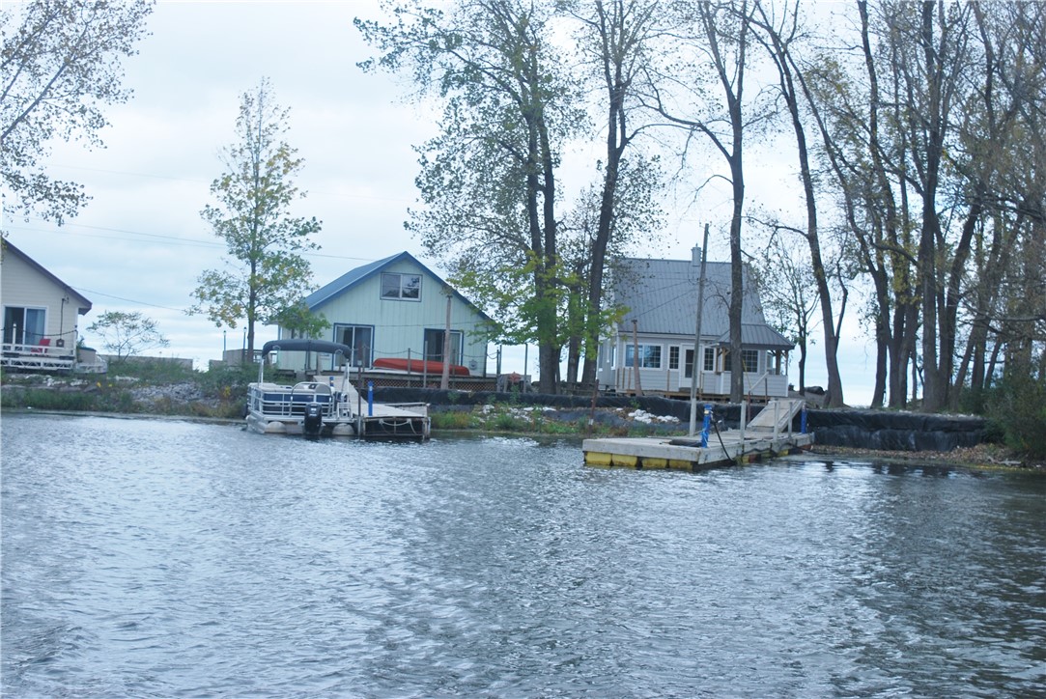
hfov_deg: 38.9
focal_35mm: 51
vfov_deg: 26.5
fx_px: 1483
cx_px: 523
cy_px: 350
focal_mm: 34
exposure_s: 1/160
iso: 100
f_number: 6.3
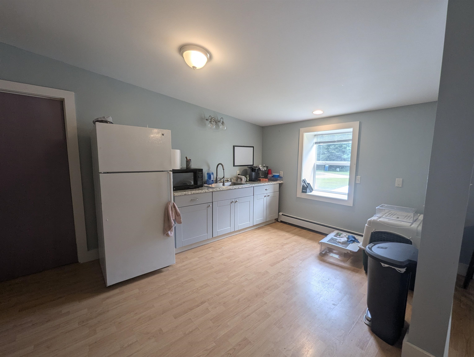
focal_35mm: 13
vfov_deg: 90.1
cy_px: 178
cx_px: 237
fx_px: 178
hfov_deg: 106.1
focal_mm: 1.95
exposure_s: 1/120
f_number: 2.2
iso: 73
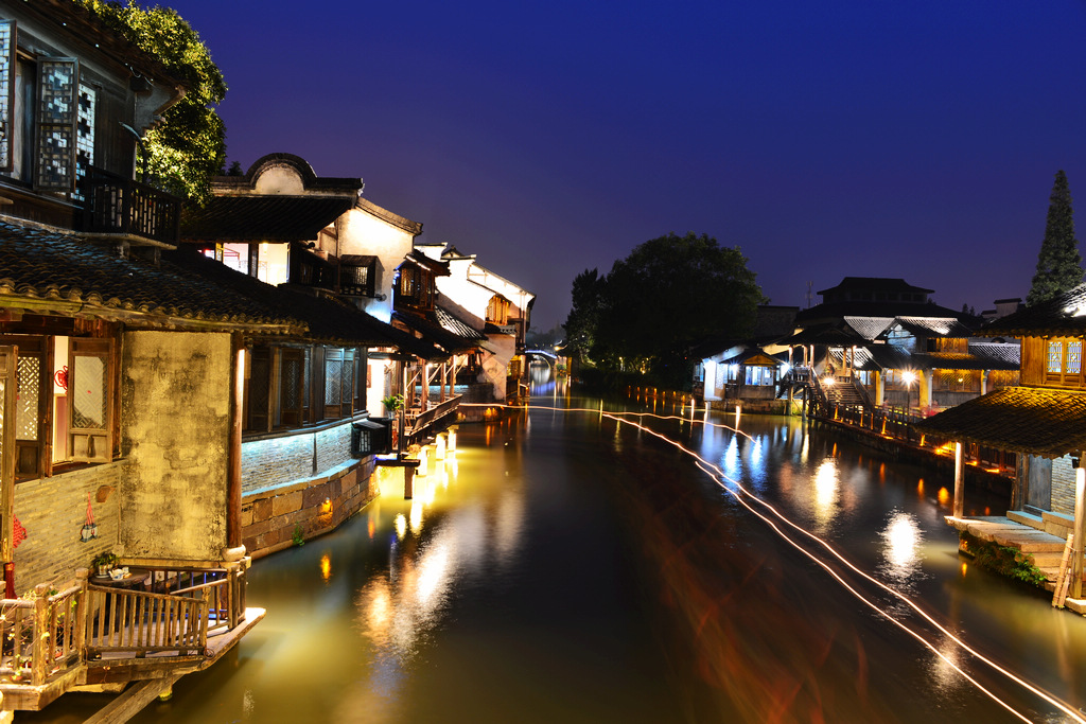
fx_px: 724
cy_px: 362
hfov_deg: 73.7
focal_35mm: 24
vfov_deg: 53.1
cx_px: 543
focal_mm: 24
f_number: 8
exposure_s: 30
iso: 100
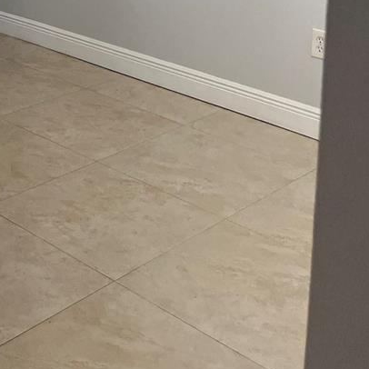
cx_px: -35
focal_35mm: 68
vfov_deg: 22.8
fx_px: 820
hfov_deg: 23.8
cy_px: -98
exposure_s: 1/120
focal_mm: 5.1
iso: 125
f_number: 1.6
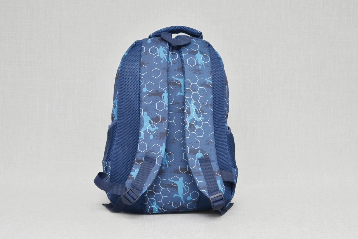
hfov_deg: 29.2
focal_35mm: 69
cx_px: 179
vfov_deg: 19.8
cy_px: 120
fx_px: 687
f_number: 5.6
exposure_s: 1/60
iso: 100
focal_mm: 46
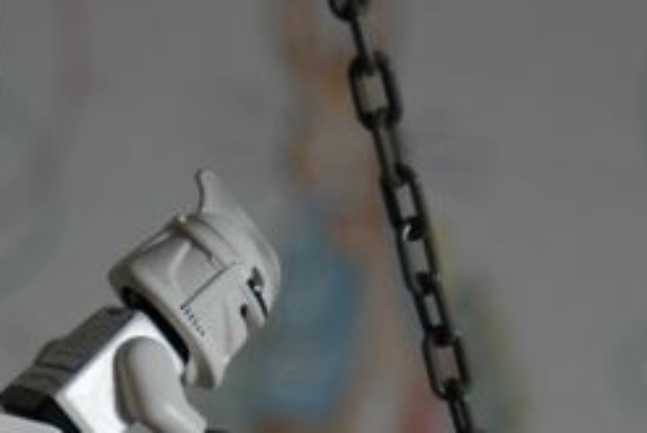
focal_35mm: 171
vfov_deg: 8.0
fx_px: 3075
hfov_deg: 12.0
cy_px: 509
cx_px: 152
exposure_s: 1/50
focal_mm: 44
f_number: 4
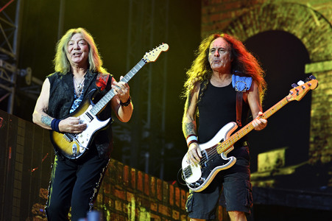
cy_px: 110
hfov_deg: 26.0
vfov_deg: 17.5
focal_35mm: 78
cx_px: 166
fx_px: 719
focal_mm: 78
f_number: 2.5
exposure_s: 1/400
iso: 1400
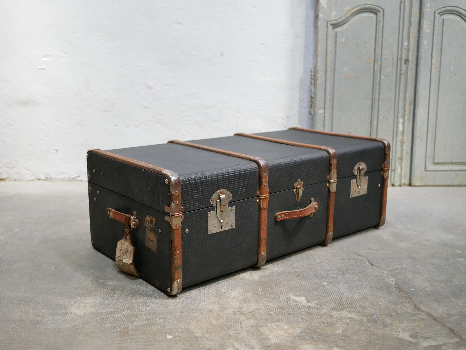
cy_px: 175
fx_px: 539
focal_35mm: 40
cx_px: 233
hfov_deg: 46.8
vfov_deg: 36.0
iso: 500
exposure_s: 1/60
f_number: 1.7
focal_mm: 20
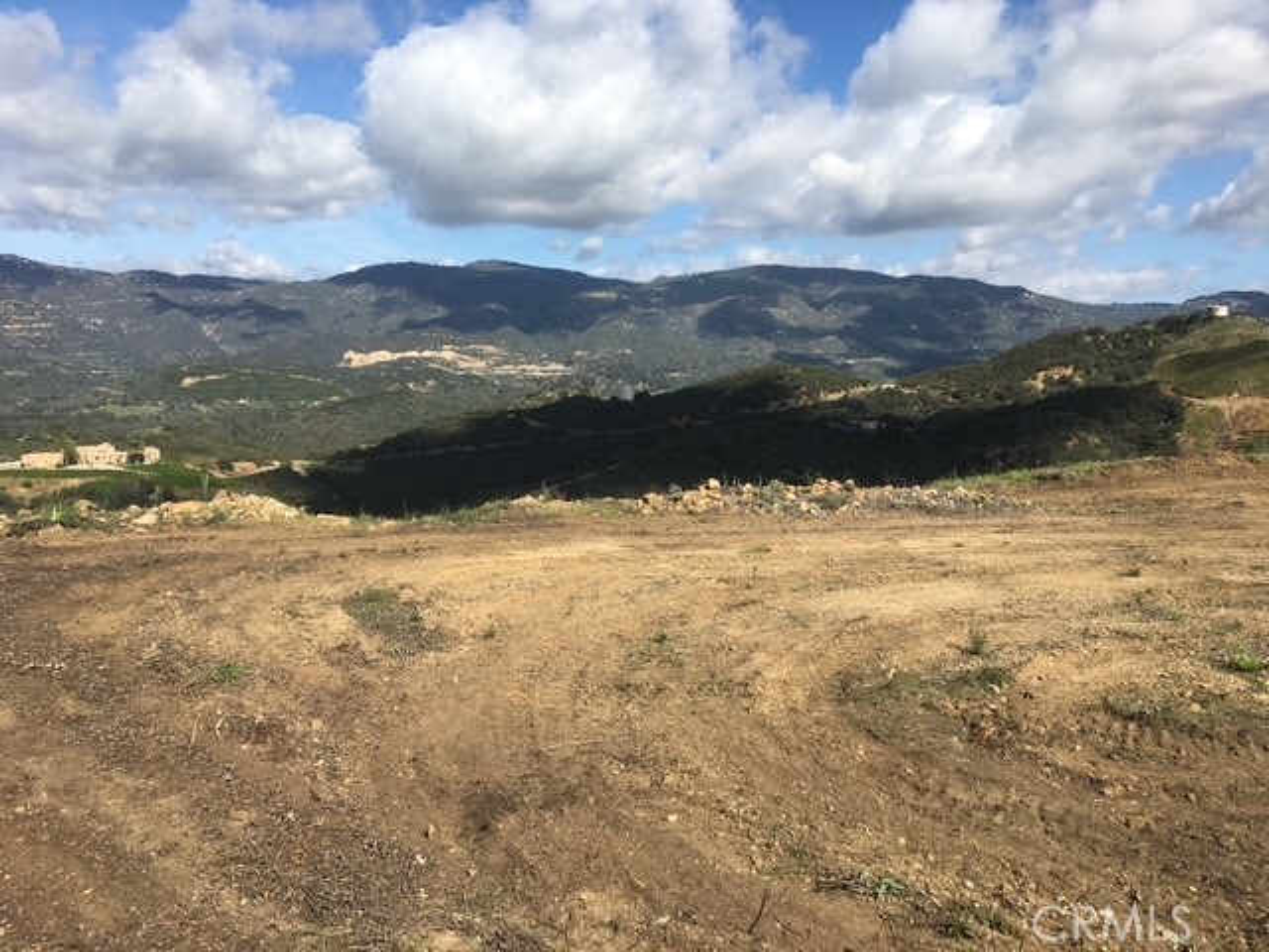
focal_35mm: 29
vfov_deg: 48.2
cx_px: 634
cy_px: 476
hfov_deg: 61.7
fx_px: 1063
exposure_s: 1/1972
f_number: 2.2
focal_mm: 4.15
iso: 25
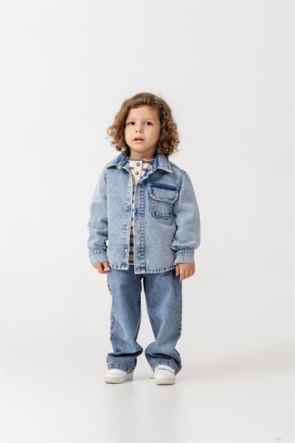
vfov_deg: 18.4
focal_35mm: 111
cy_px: 222
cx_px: 148
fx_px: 1364
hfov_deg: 12.3
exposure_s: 1/125
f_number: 7.1
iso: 160
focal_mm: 111
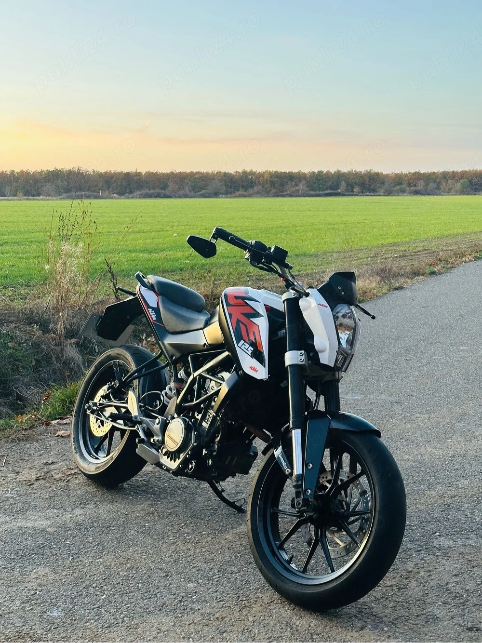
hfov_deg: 30.3
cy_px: 322
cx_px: 241
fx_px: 891
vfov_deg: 39.7
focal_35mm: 48
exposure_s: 1/60
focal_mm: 6.86
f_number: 1.78
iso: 160
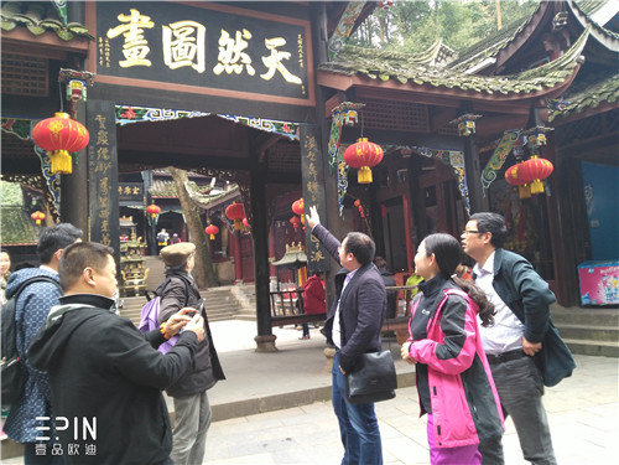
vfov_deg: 49.7
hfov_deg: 63.4
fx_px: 501
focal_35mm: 28
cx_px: 310
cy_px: 232
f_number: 2
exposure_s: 1/30
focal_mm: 2.96
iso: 137
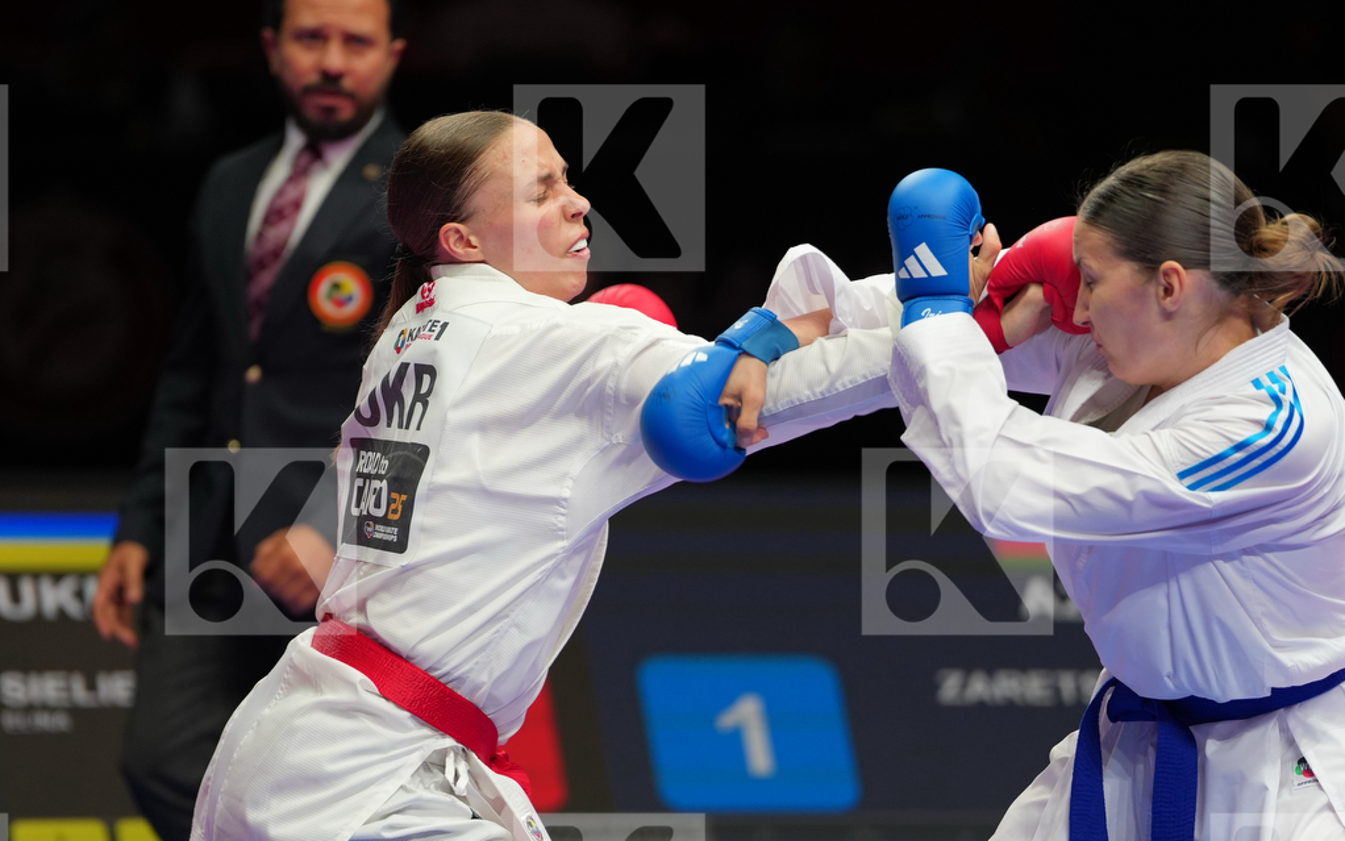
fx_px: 11694
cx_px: 609
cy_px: 542
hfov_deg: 6.6
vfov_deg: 4.1
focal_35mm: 319
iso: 500
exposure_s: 1/1000
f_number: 2.8
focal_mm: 200
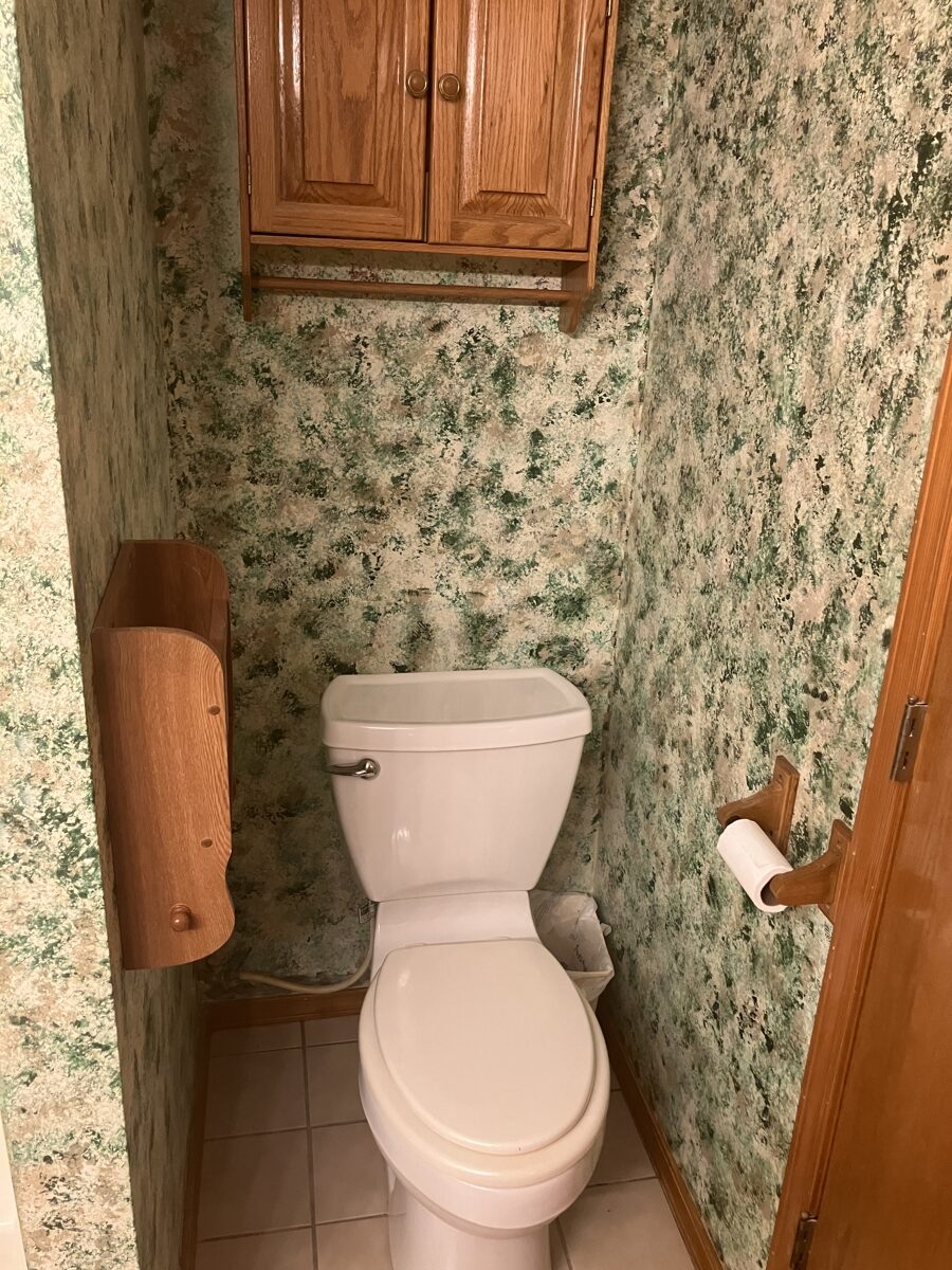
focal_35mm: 28
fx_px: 1027
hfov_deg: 49.7
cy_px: 635
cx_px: 476
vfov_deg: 63.4
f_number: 1.8
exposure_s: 1/40
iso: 250
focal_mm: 3.99
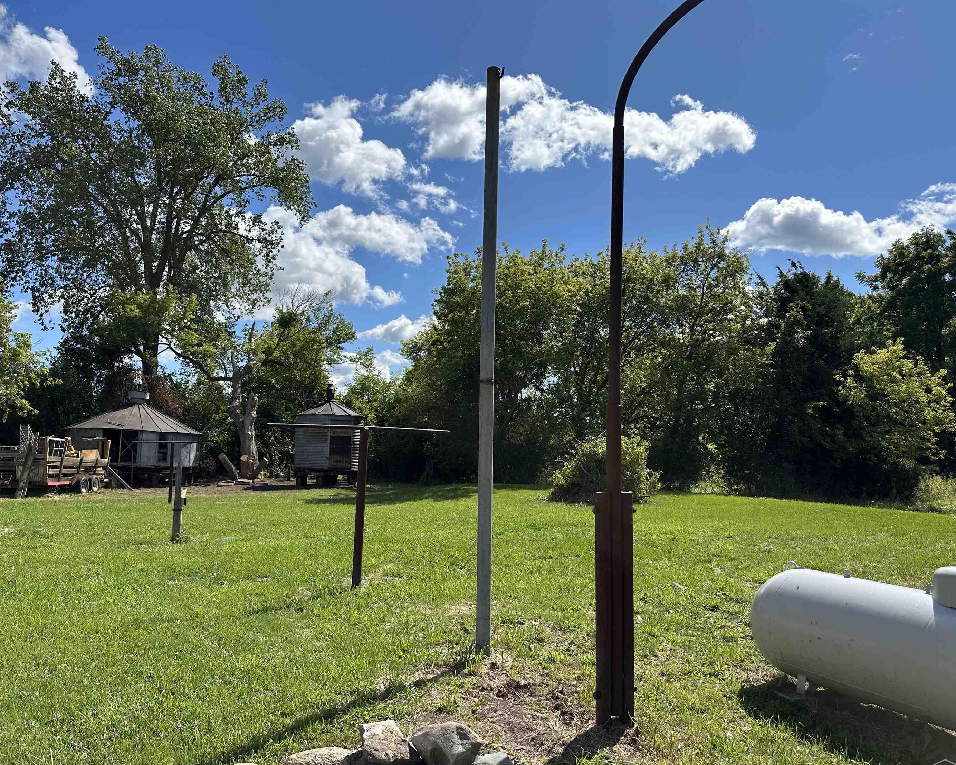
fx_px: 736
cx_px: 450
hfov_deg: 66.0
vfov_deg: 54.9
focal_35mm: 26
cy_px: 383
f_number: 1.78
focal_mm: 6.86
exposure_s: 1/5525
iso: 80
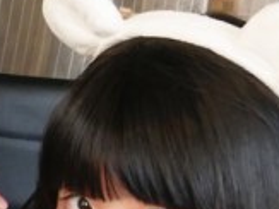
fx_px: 1329
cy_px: 237
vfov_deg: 8.9
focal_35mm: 165
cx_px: -214
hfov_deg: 11.2
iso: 2500
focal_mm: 19
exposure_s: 1/125
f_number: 5
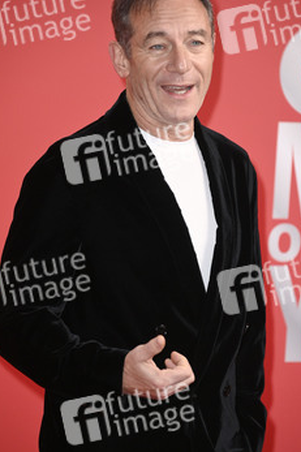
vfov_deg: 9.4
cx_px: 165
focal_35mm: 219
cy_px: 219
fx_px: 2749
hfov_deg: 6.3
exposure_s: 1/250
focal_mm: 190
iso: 1000
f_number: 5.6
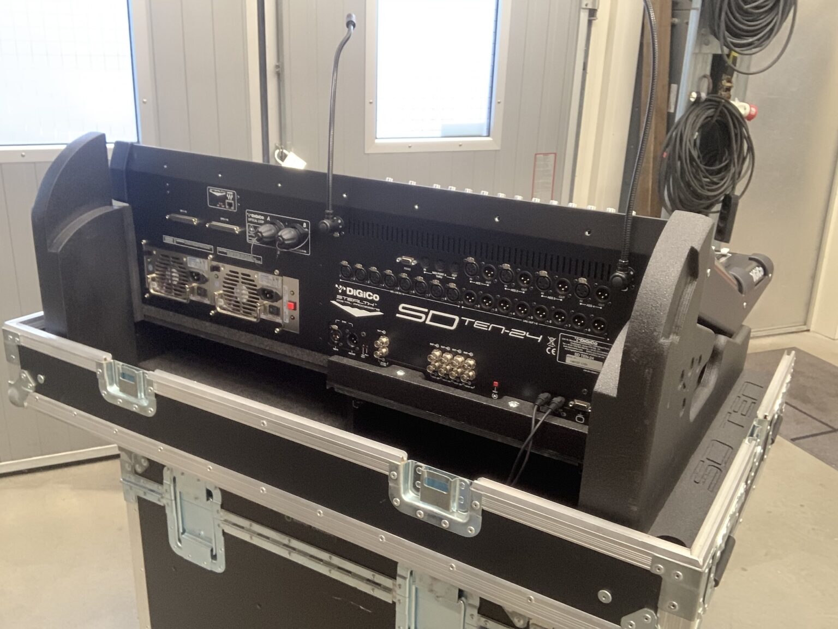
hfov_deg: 56.8
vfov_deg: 44.2
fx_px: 775
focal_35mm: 32
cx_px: 419
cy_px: 314
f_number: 2.2
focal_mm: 2.87
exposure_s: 1/30
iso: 320
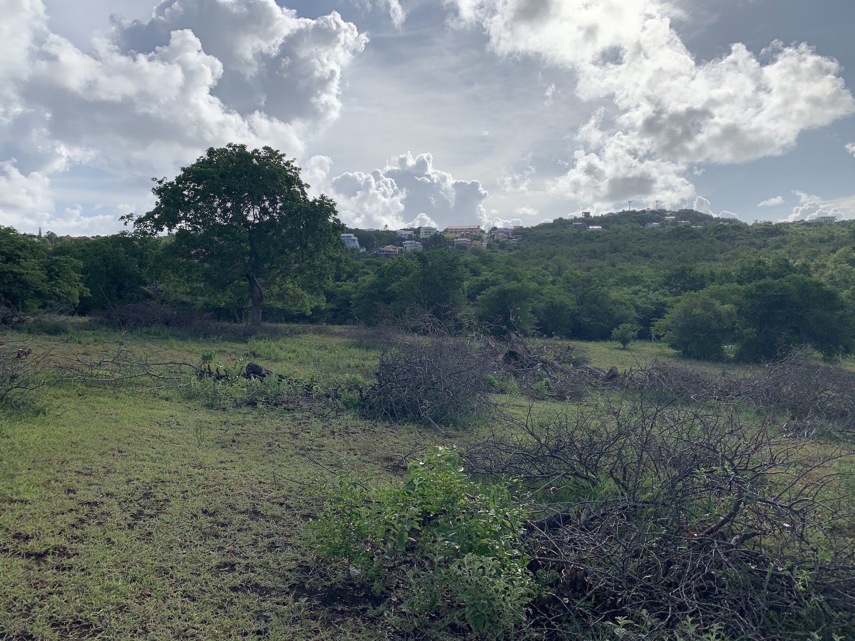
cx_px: 428
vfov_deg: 53.1
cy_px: 320
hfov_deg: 67.3
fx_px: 642
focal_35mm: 26
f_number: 1.8
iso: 25
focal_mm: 4.25
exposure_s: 1/5405
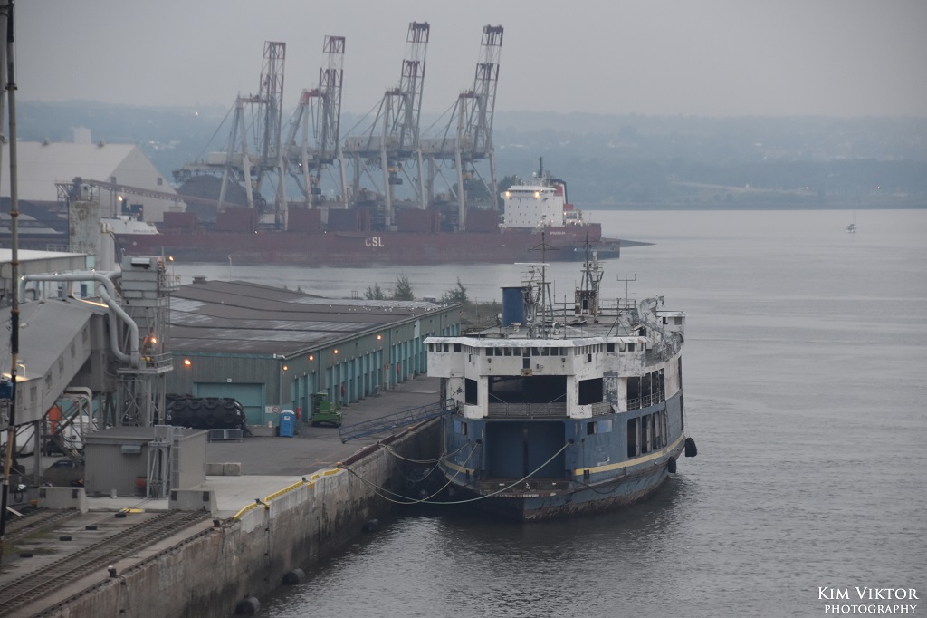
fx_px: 3282
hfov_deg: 16.1
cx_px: 464
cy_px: 309
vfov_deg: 10.7
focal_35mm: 128
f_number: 5.6
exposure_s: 1/125
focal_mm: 85
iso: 800
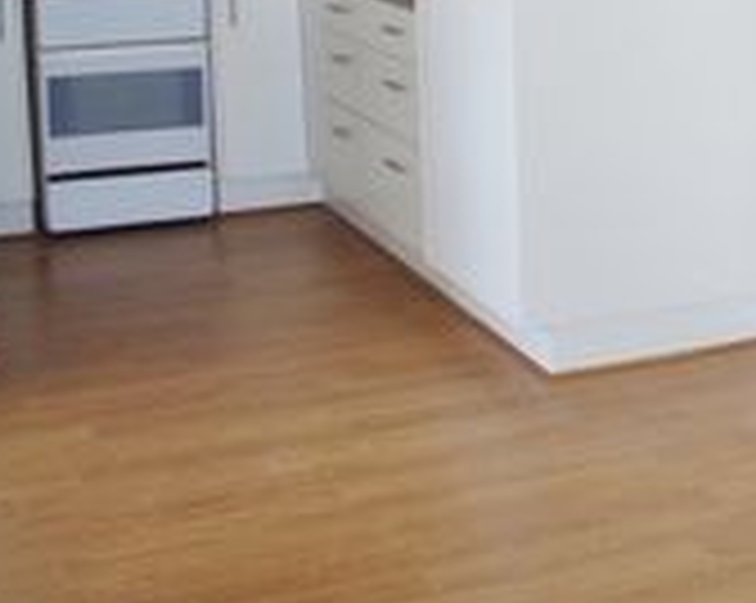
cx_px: 886
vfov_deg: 20.4
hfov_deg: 24.5
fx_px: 1587
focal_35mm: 71
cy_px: -74
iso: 400
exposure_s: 1/20
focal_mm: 18
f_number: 3.5
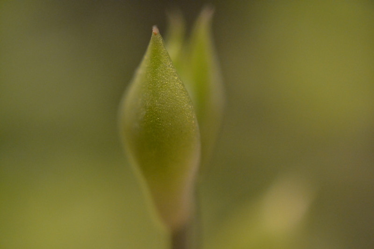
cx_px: 187
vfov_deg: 22.6
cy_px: 124
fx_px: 623
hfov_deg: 33.4
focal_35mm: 60
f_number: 4.2
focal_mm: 40
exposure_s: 1/400
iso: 3200
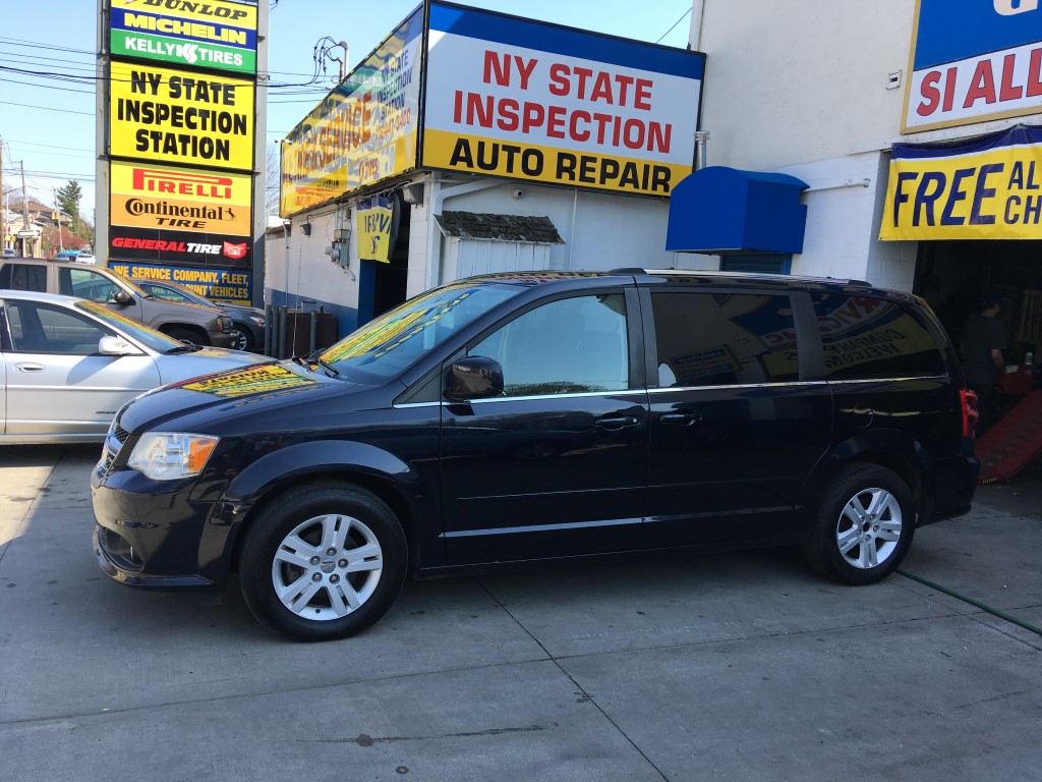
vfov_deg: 48.2
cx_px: 521
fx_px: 873
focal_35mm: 29
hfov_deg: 61.7
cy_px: 391
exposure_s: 1/503
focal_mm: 4.15
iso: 25
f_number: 2.2
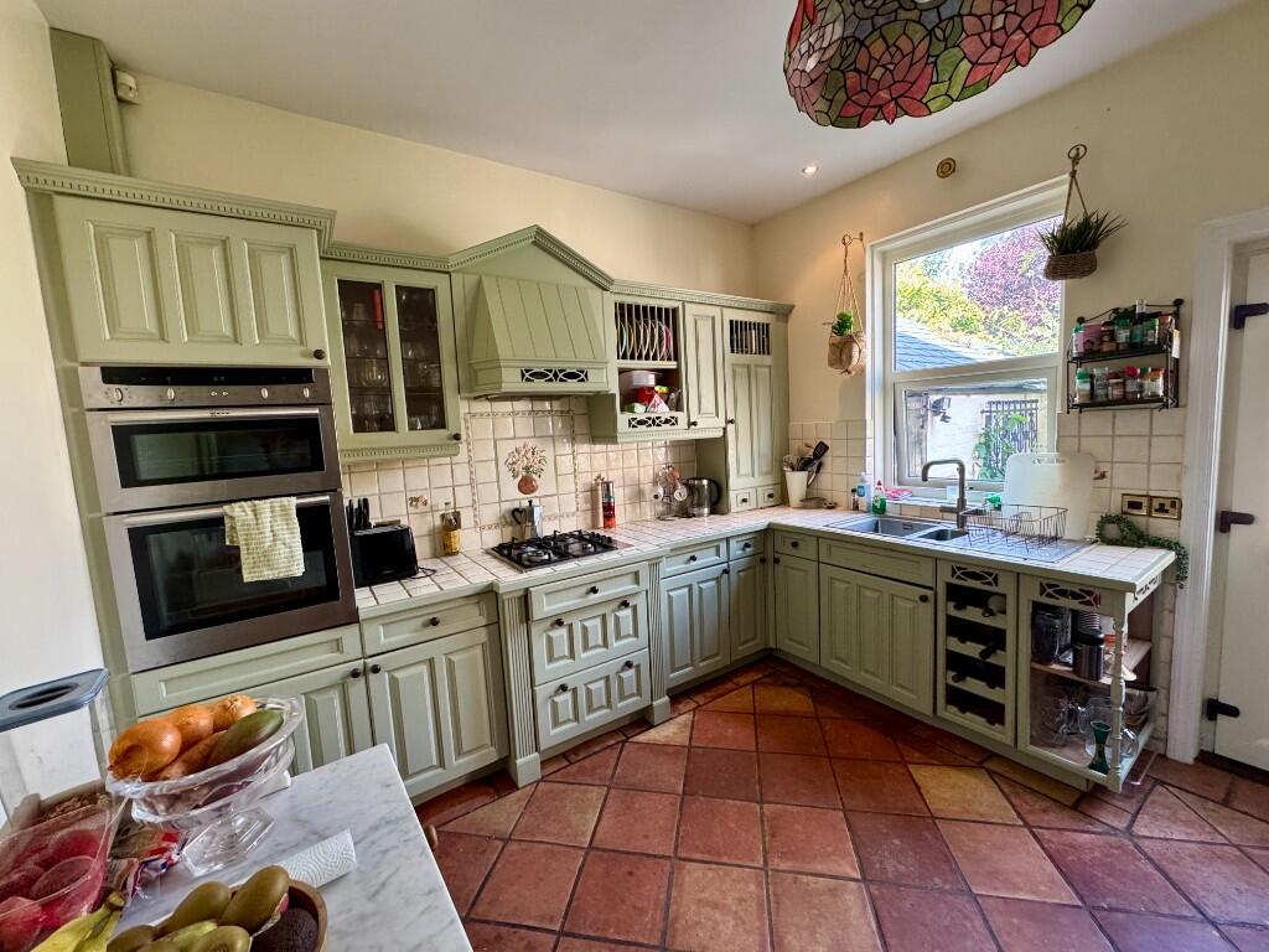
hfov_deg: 102.1
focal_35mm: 14
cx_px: 634
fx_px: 513
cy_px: 476
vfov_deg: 85.7
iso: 250
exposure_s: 1/99
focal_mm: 2.22
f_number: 2.2
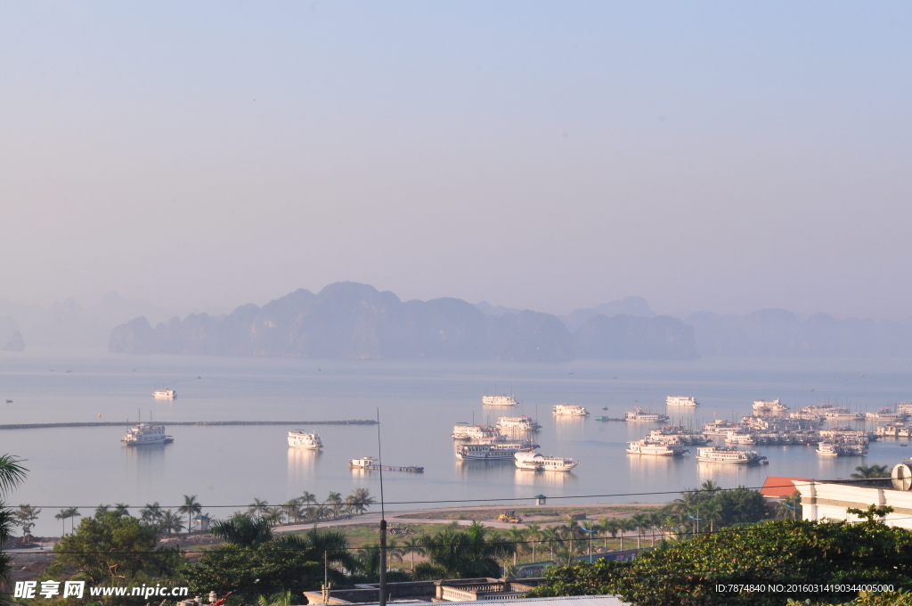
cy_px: 303
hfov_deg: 24.6
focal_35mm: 82
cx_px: 456
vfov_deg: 16.5
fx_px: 2087
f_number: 16
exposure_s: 1/60
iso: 400
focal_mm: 55
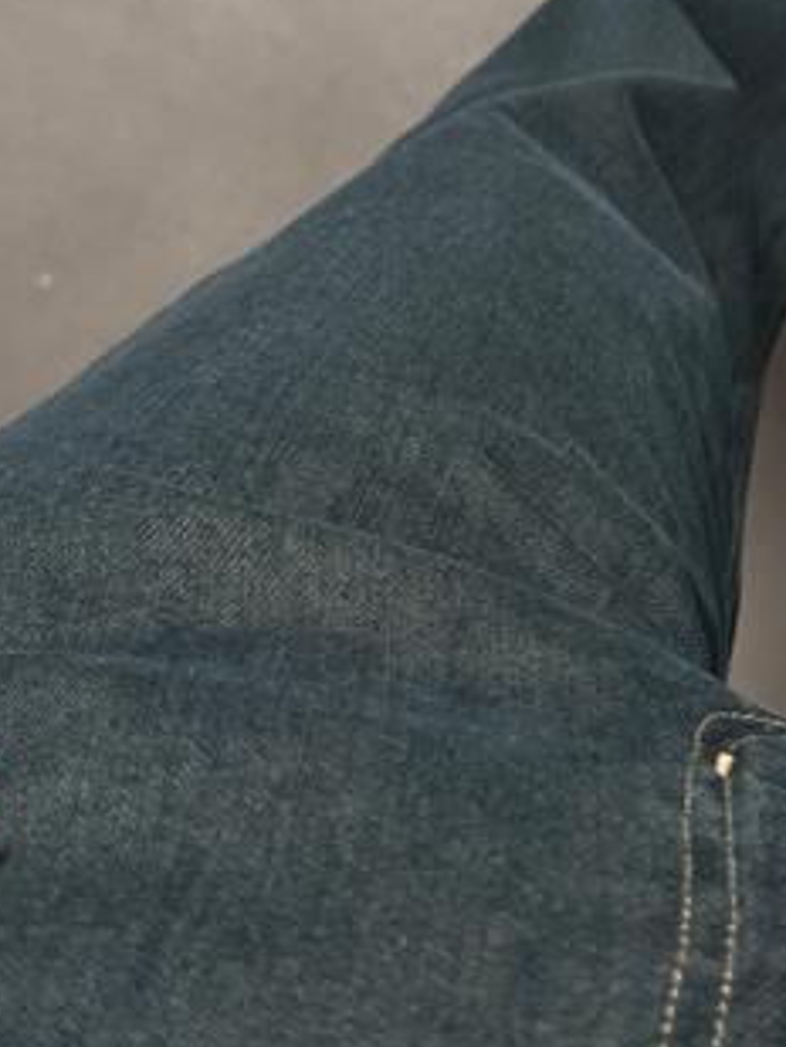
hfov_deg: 19.7
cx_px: 733
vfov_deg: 26.5
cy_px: 322
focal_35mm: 73
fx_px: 2209
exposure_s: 1/121
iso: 200
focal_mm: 6.76
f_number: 1.78
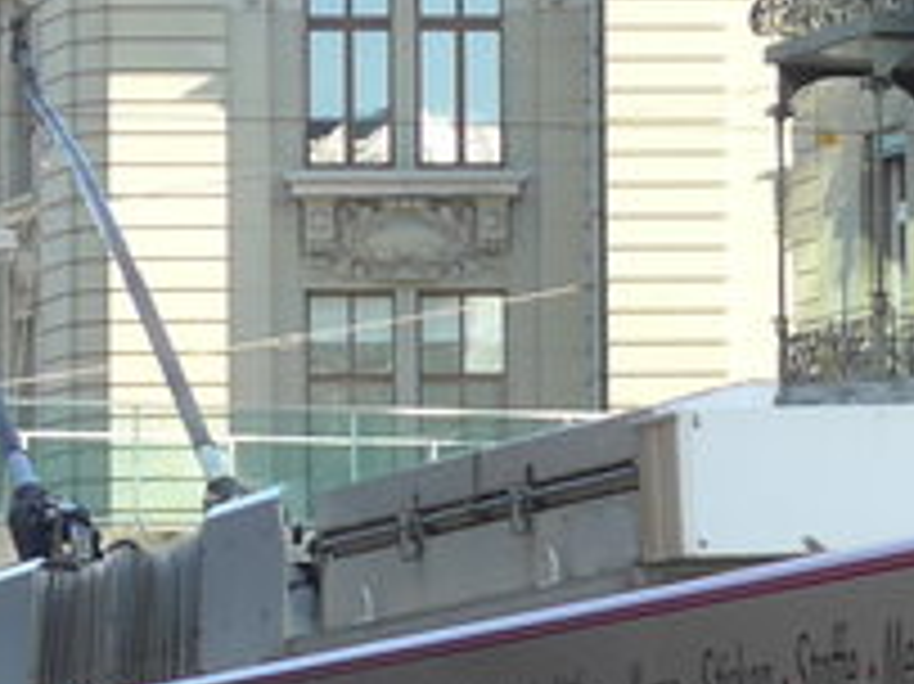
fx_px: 8101
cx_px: 1324
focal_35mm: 307
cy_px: 540
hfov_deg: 6.4
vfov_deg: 4.8
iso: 160
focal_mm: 10.7
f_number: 3.3
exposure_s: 1/250
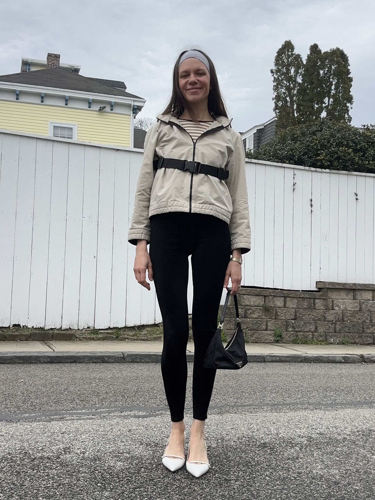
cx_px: 188
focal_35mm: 30
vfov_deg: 60.0
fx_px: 433
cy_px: 250
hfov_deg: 46.8
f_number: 1.9
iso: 25
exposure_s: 1/684
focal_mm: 2.69
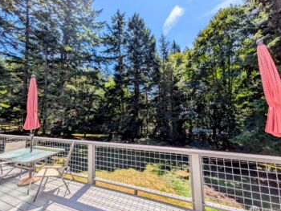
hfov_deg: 94.5
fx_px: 130
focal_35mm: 16
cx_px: 140
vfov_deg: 78.1
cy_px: 99
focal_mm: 1.83
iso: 48
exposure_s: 1/1266
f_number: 2.2
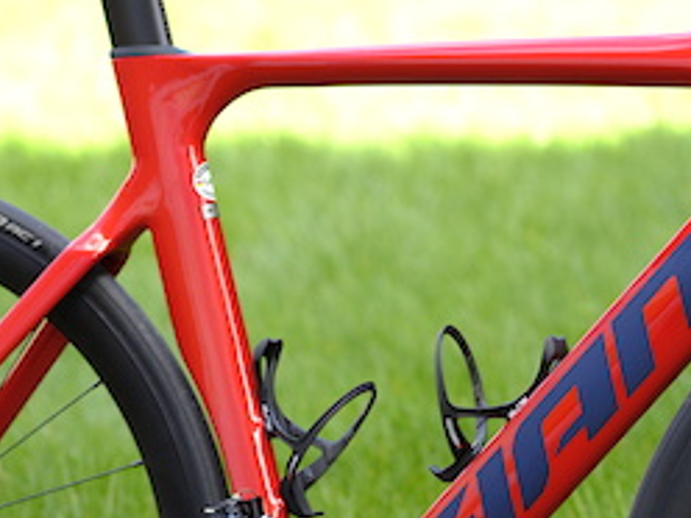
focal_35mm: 203
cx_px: 493
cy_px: 368
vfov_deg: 7.3
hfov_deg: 9.7
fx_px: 4052
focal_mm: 80
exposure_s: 1/320
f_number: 2.5
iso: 200
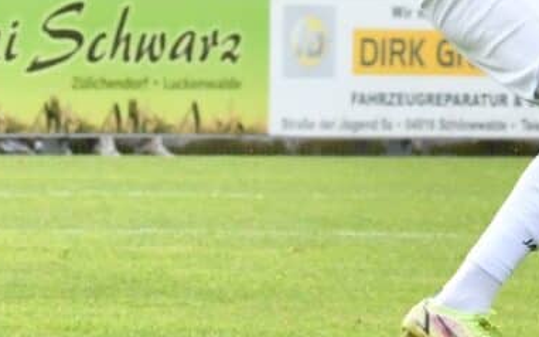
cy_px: -147
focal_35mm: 739
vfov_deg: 1.8
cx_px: 1408
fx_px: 10854
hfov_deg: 2.8
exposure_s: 1/1600
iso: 2000
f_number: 10
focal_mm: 135
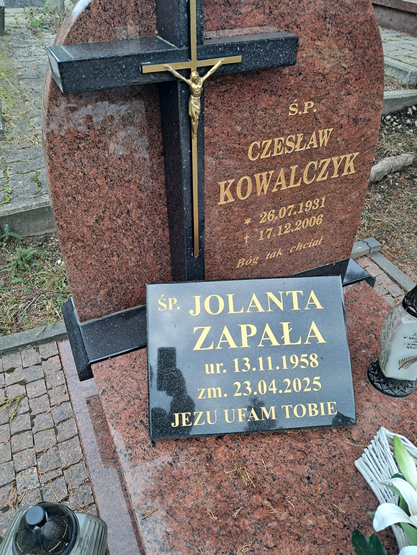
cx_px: 208
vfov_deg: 65.3
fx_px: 434
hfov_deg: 51.4
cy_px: 278
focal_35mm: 27
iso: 64
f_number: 1.8
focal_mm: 4
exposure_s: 1/50
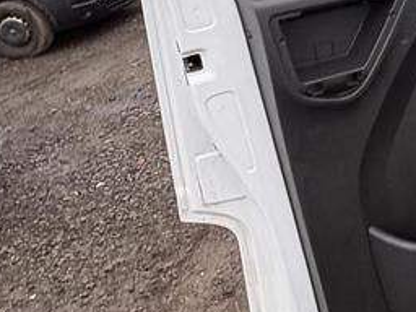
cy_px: -5
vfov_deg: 27.8
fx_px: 589
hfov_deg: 35.0
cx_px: 422
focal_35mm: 49
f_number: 2.2
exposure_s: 1/99
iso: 80
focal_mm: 2.22
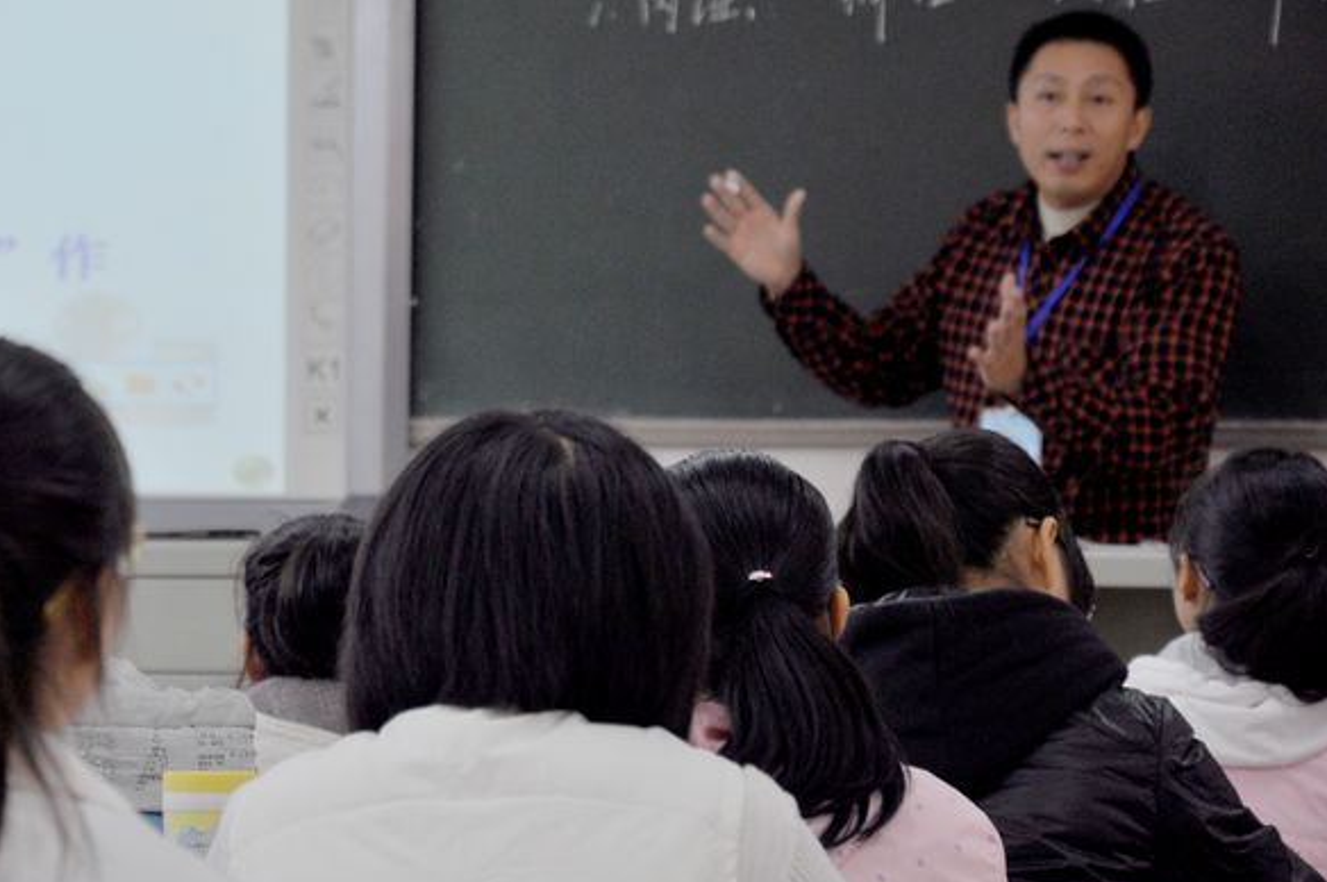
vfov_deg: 6.4
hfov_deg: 9.5
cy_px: 347
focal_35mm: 216
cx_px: 427
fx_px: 7941
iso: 500
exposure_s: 1/40
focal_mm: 105
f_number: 5.6
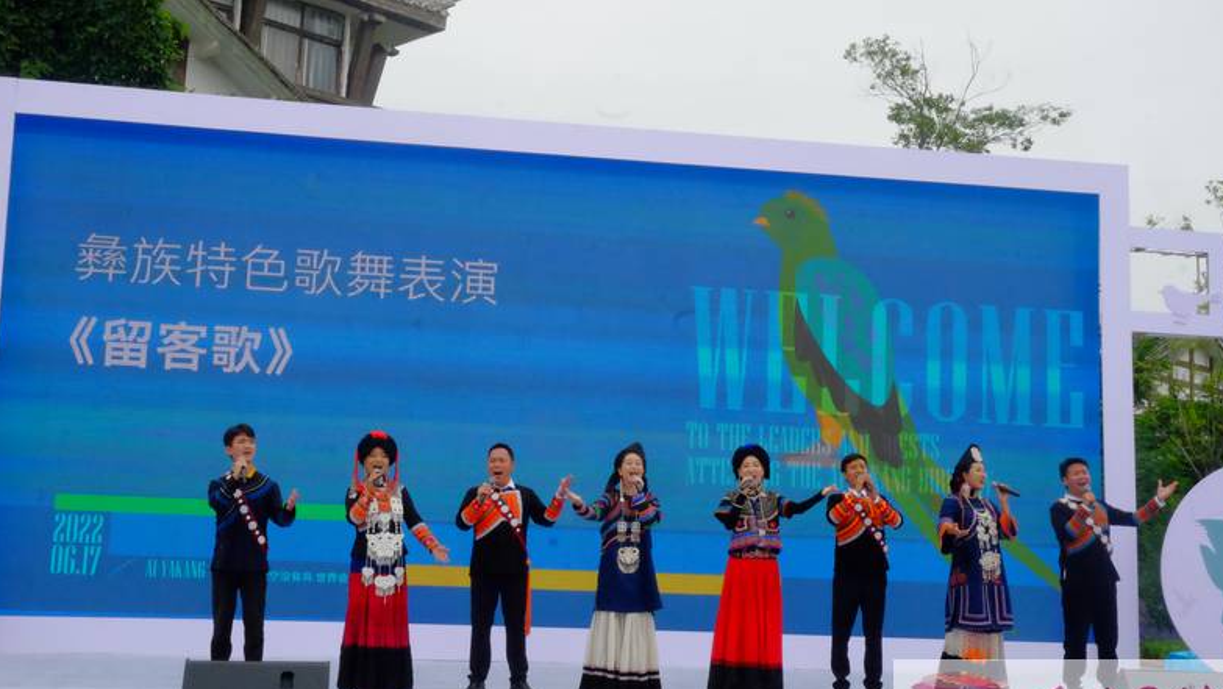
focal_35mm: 46
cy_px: 365
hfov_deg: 44.6
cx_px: 620
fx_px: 1492
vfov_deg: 26.0
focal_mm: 28.9
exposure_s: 1/450
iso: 4000
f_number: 22
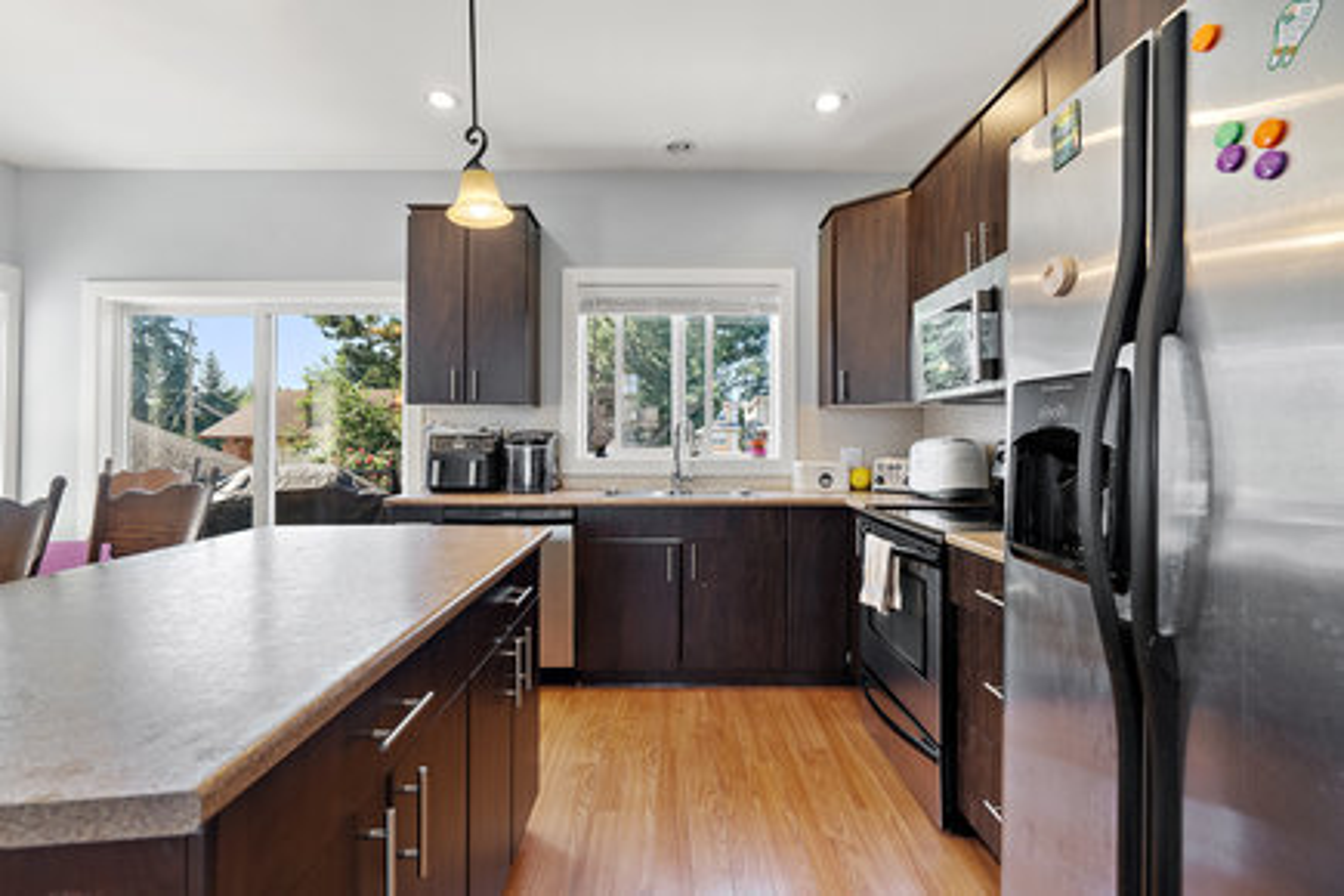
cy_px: 448
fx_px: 597
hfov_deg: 96.7
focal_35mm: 16
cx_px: 672
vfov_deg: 73.7
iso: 400
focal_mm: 16
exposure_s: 1/13
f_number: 6.3
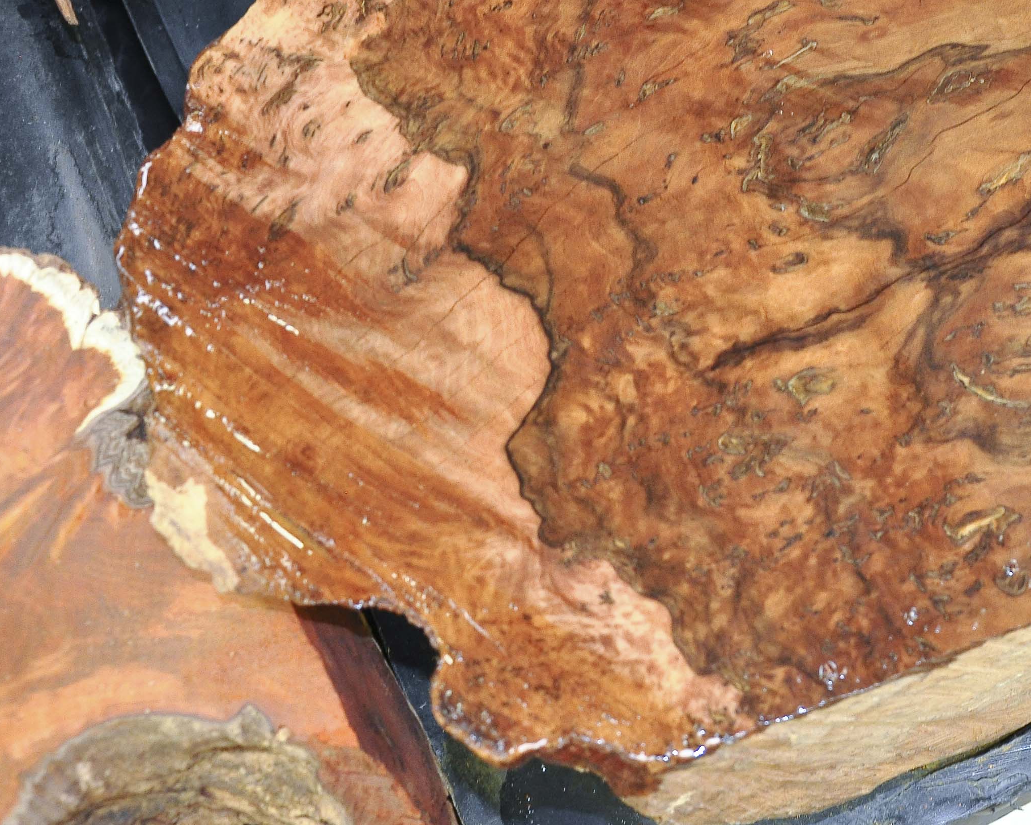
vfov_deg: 20.6
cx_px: 921
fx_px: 2258
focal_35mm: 74
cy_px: 226
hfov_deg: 25.0
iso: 800
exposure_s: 1/60
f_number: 4
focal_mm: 25
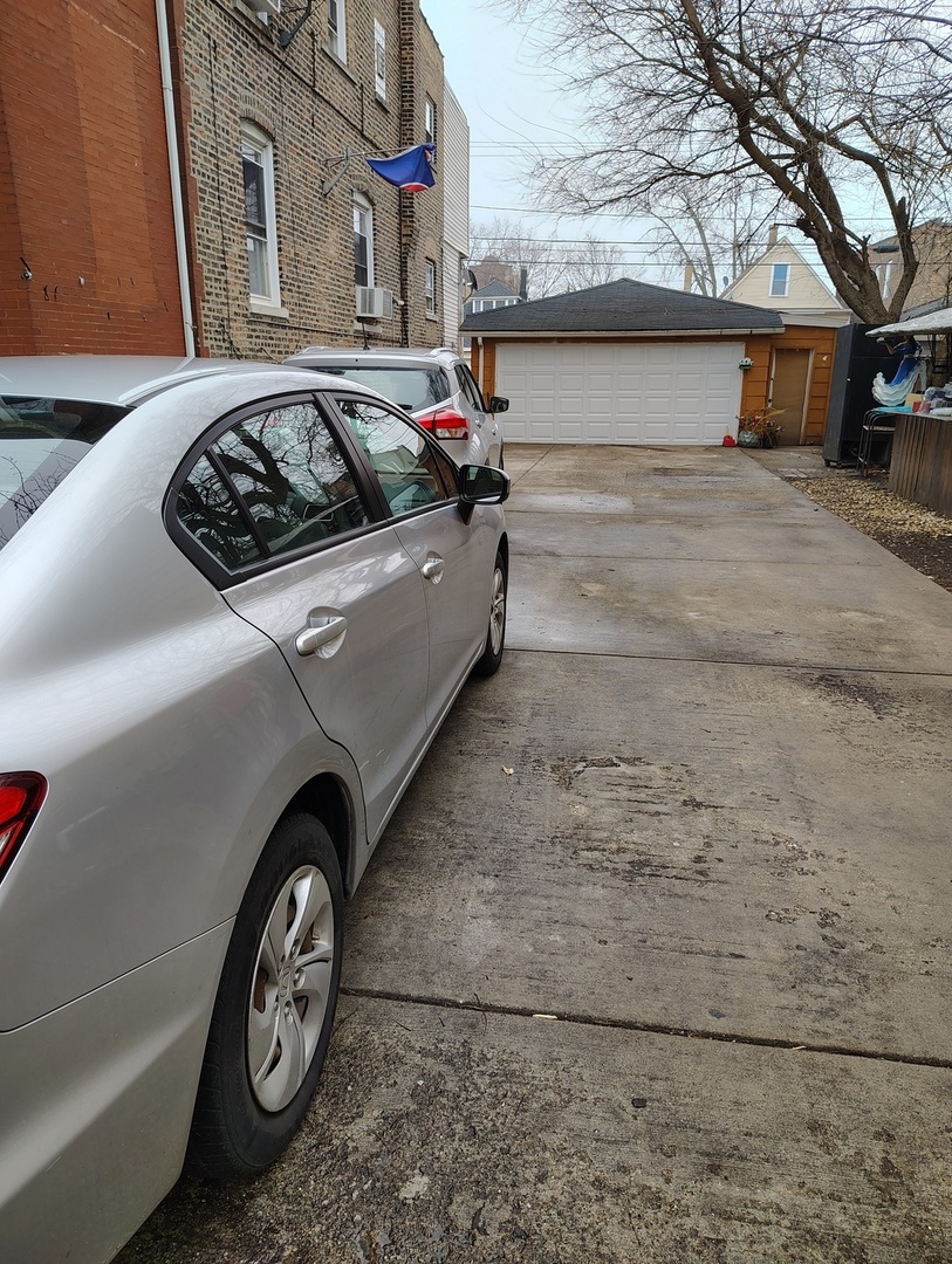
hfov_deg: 56.9
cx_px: 476
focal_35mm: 24
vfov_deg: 71.5
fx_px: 878
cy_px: 632
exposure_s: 1/120
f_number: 1.8
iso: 154
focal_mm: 5.56
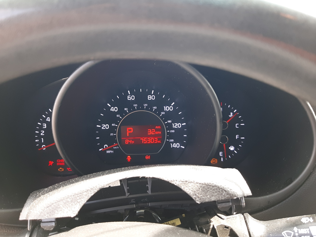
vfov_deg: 53.1
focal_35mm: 26
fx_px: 237
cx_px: 158
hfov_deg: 67.3
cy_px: 118
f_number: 1.7
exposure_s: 1/60.2
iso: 47
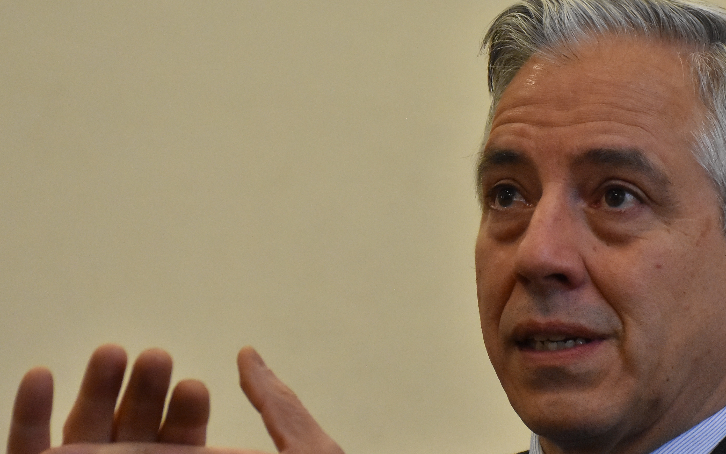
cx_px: 459
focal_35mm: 152
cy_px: 314
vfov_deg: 8.6
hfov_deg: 13.7
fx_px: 3008
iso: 3200
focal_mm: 62
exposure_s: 1/160
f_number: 7.1
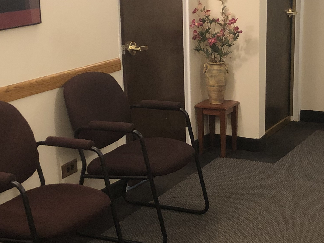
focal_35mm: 75
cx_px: 218
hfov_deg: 25.8
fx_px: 702
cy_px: 134
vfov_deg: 19.6
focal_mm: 3.99
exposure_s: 1/9
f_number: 1.8
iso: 100
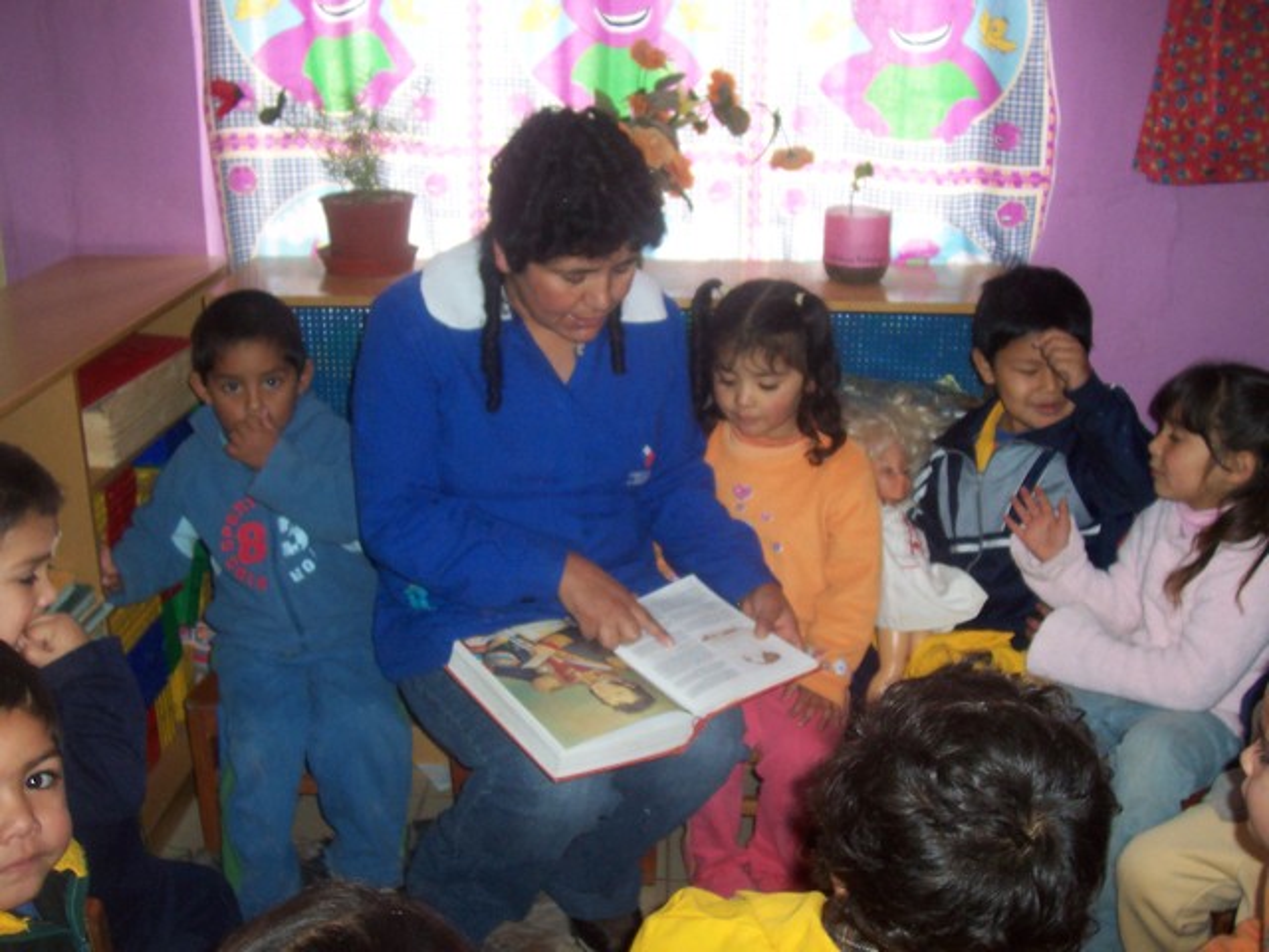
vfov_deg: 38.7
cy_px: 476
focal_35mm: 37
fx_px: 1356
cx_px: 634
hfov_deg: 50.1
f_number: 2.8
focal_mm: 5.6
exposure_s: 1/60
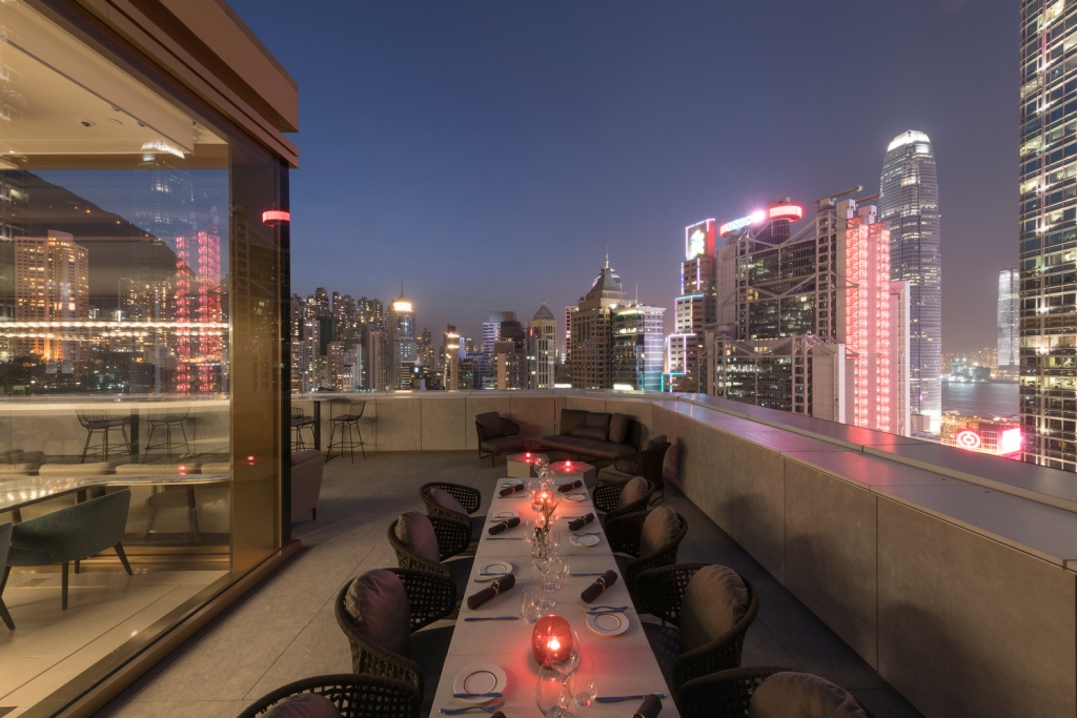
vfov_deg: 81.2
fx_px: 419
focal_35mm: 14
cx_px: 538
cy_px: 359
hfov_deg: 104.2
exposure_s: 30
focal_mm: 14
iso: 64
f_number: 16
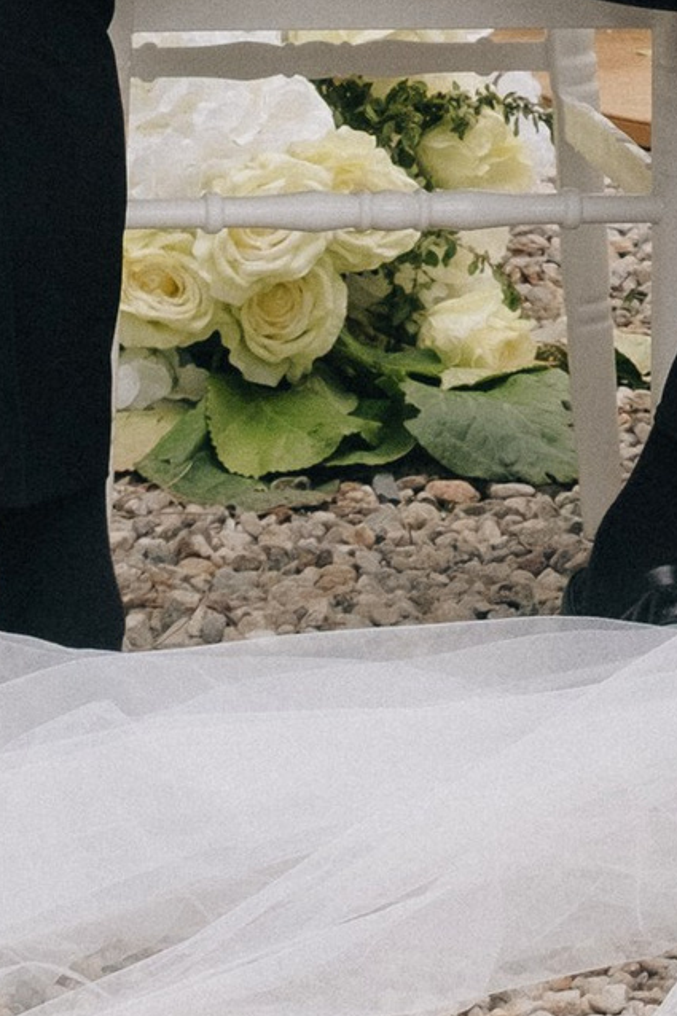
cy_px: -936
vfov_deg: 6.7
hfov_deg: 4.5
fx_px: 8495
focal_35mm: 301
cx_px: 1375
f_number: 5
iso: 250
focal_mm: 33
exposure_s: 1/500
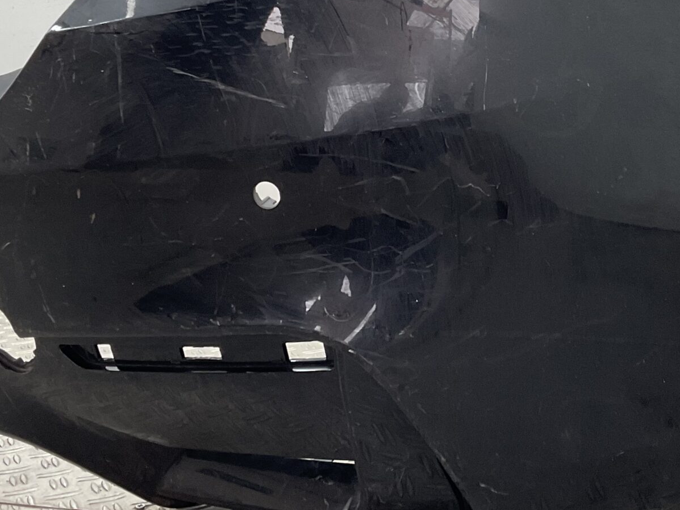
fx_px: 1218
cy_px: 176
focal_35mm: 62
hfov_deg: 31.1
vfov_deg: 23.6
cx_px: 418
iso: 50
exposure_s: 1/120
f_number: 1.8
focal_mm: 3
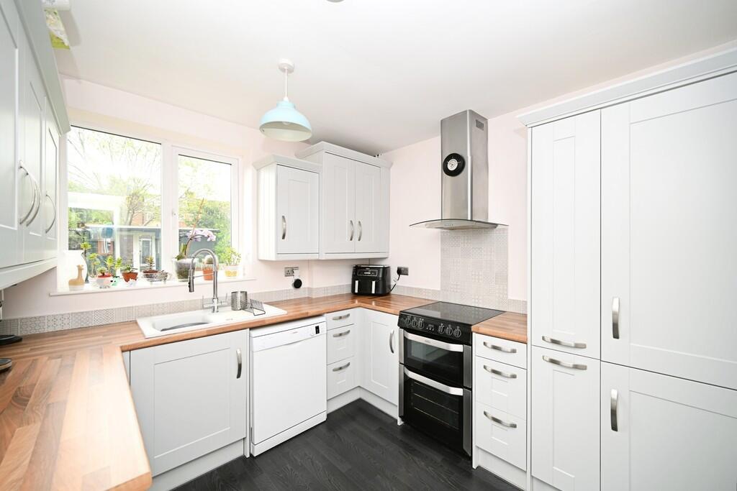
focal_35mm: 14
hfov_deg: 104.2
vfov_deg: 81.2
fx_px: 287
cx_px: 368
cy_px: 246
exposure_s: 1/60
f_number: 4
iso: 100
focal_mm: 14
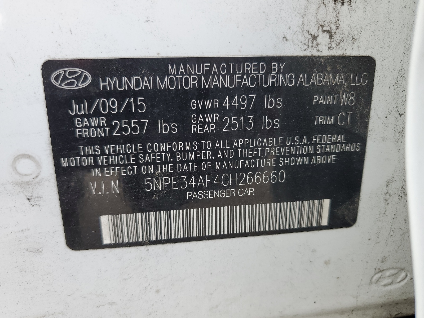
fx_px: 318
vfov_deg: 53.1
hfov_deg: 67.3
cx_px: 212
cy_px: 159
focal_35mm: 26
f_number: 1.5
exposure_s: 1/323
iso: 50
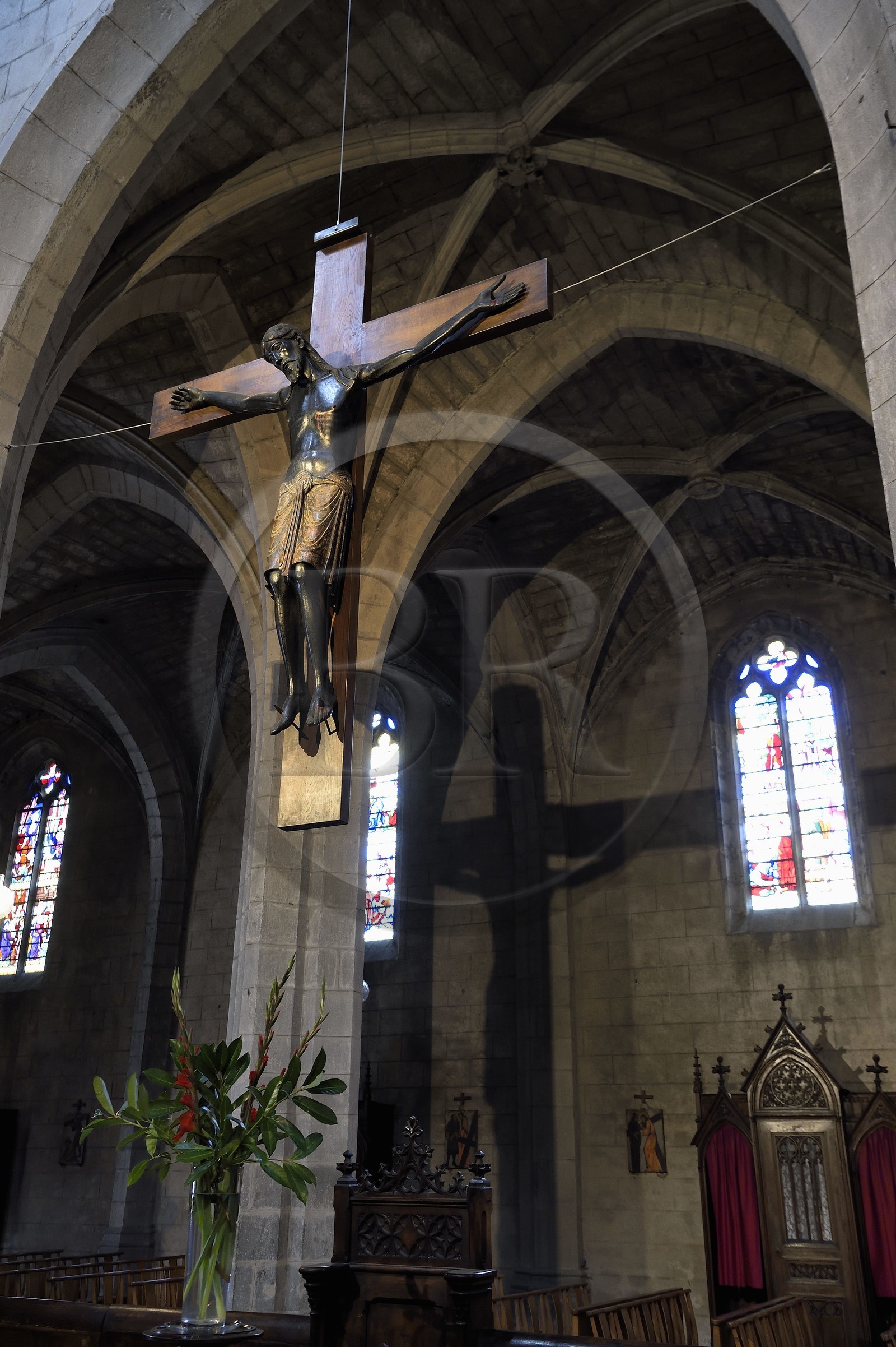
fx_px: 1196
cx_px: 448
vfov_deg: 58.7
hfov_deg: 41.1
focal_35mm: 32
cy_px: 674
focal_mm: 32
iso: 1600
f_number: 5.6
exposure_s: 1/10
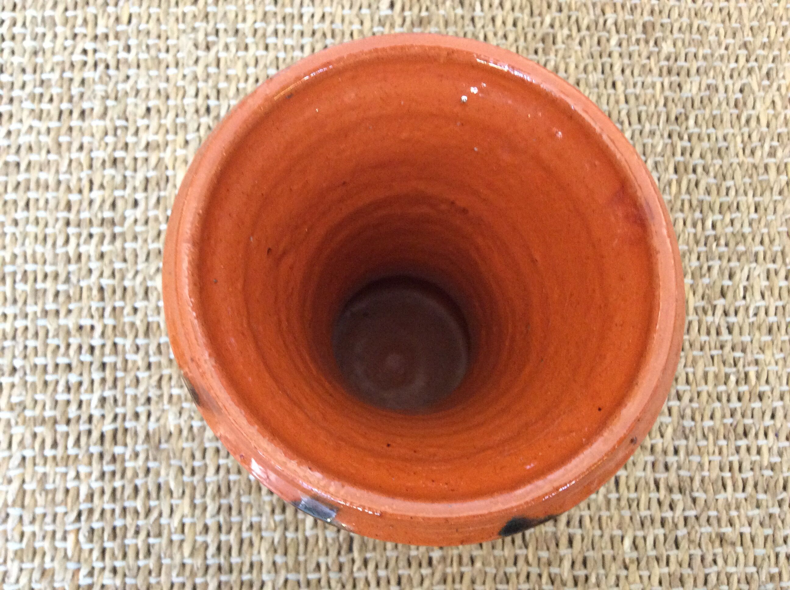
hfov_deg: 56.9
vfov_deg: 44.1
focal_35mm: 32
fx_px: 729
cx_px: 395
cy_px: 295
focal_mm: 3.3
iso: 250
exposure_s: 1/25
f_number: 2.4
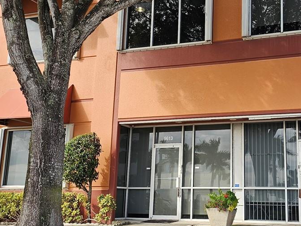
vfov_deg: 26.5
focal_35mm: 55
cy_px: 90
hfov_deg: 34.5
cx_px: 208
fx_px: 478
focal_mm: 6.3
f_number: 1.7
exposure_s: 1/177
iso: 10
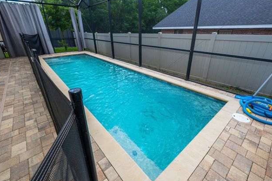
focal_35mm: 16
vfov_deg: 73.5
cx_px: 139
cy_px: 85
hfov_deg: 96.8
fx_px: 121
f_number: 13
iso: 200
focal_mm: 14
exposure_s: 1/80
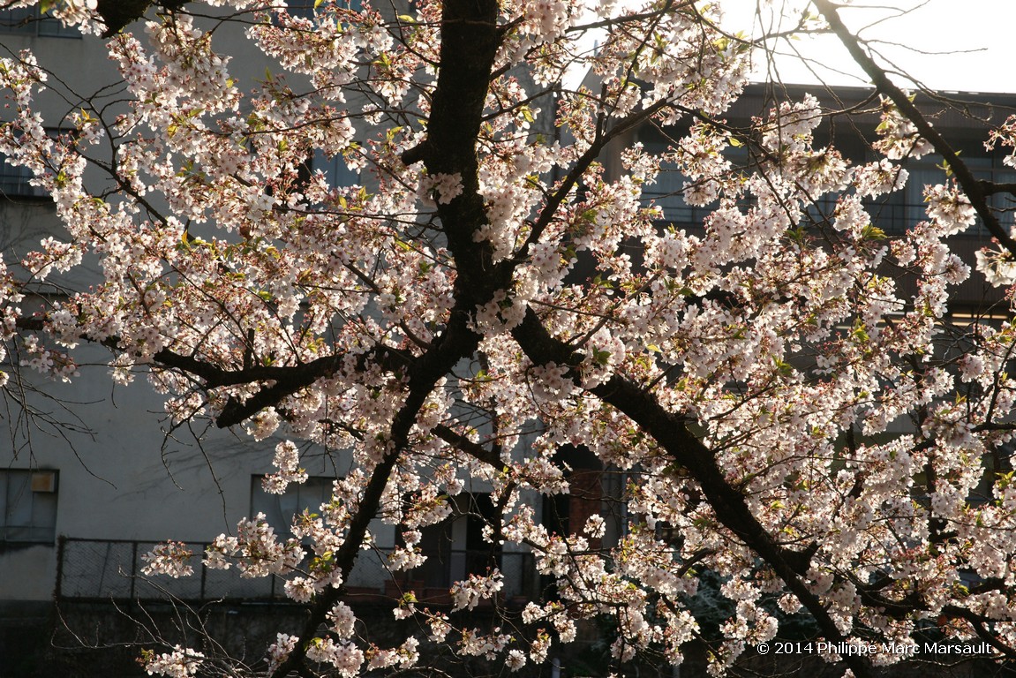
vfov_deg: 19.5
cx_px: 508
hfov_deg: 28.8
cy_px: 339
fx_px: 1976
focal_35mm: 70
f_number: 11
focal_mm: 70
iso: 400
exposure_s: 1/250
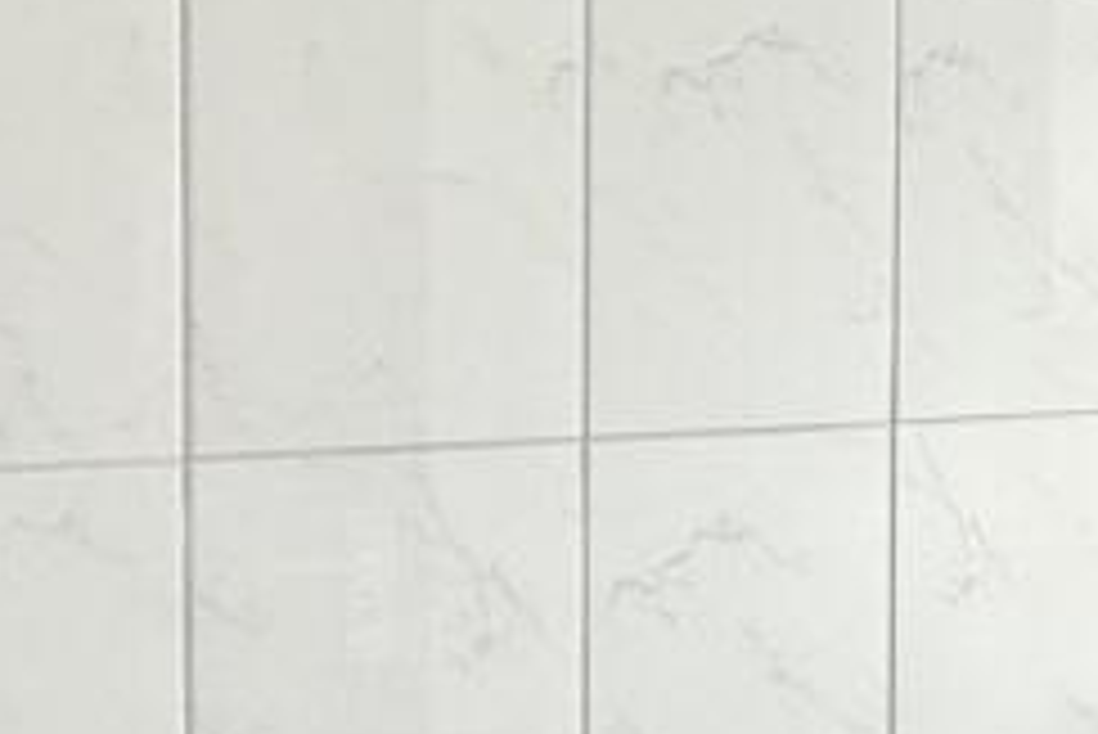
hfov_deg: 26.3
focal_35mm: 61
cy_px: 329
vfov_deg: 22.3
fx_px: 1862
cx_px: 1534
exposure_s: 1/153
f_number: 2.2
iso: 50
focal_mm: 2.22
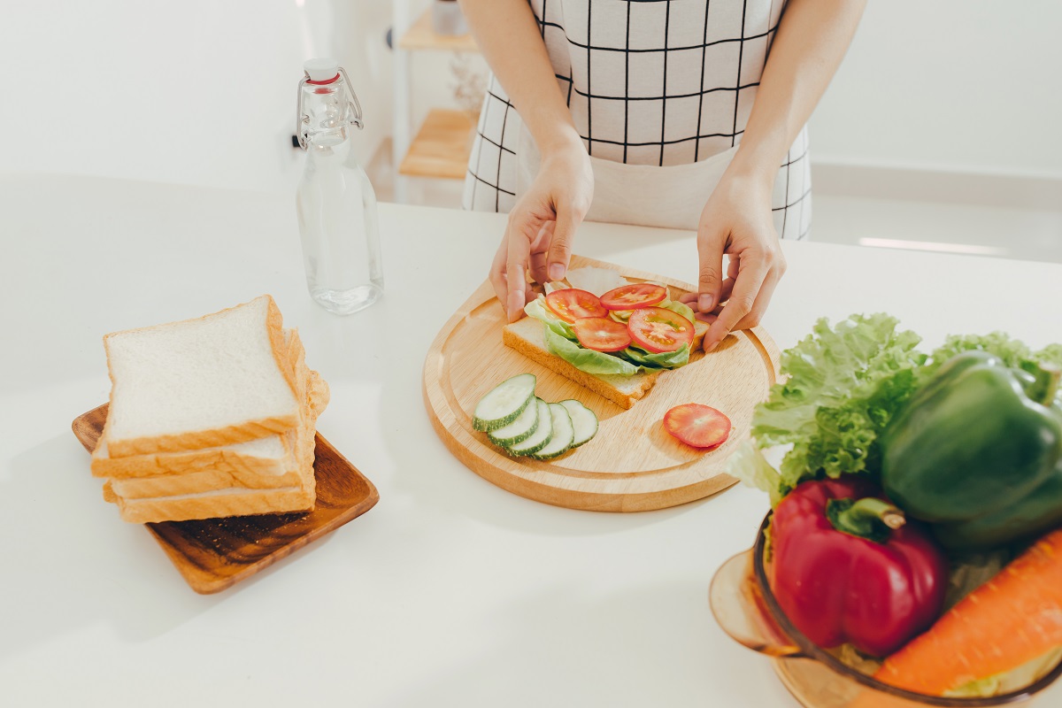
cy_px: 354
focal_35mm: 35
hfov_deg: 54.4
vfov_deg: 37.9
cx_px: 531
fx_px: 1032
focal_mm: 35
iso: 320
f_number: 4.5
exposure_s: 1/160
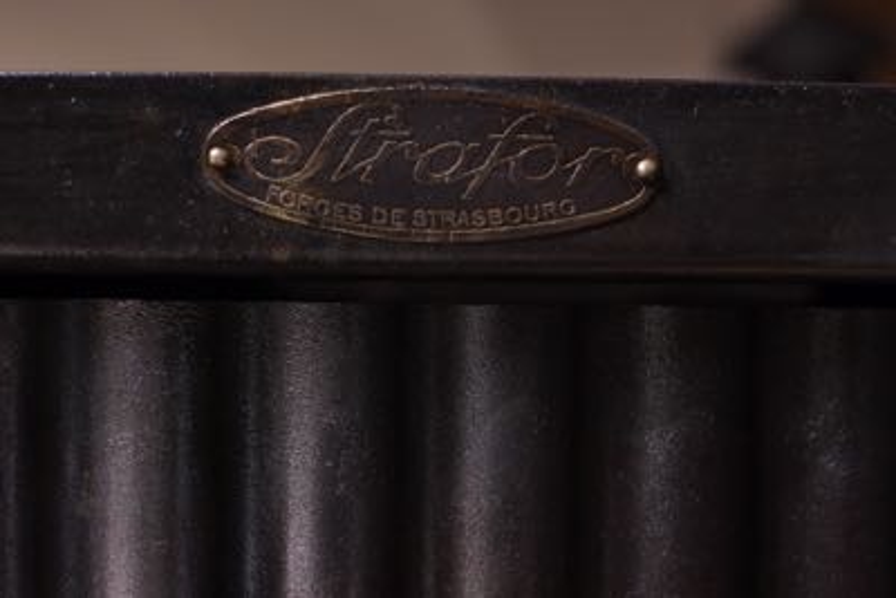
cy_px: 299
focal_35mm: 53
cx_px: 448
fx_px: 1320
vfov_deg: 25.5
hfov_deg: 37.5
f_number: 3.6
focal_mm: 35
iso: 2500
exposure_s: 1/125
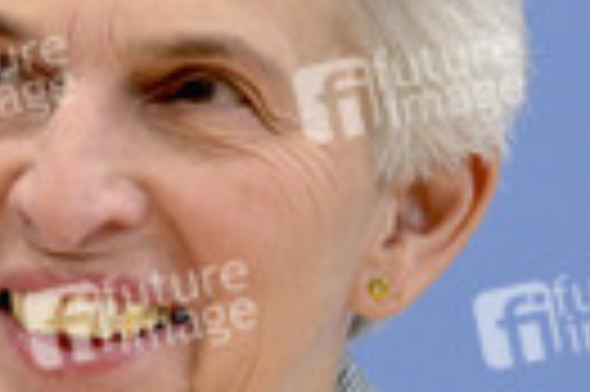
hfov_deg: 7.0
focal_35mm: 292
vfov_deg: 4.7
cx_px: 20
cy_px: 203
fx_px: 4780
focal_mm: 85
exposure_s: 1/400
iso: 5000
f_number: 8
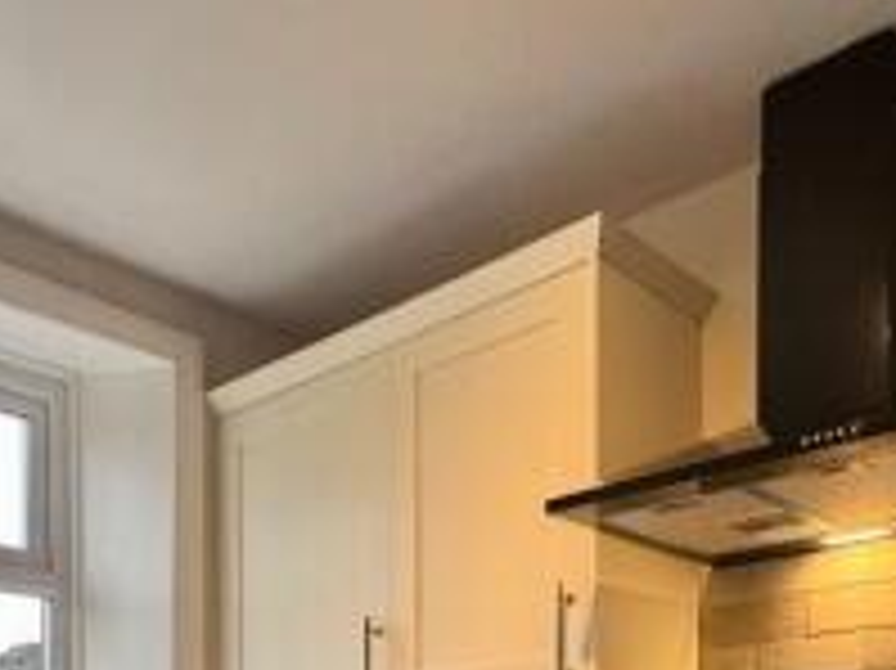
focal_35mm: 41
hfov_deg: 45.2
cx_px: 583
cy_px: 834
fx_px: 1061
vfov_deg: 29.4
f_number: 2.2
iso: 200
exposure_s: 1/99
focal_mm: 2.22
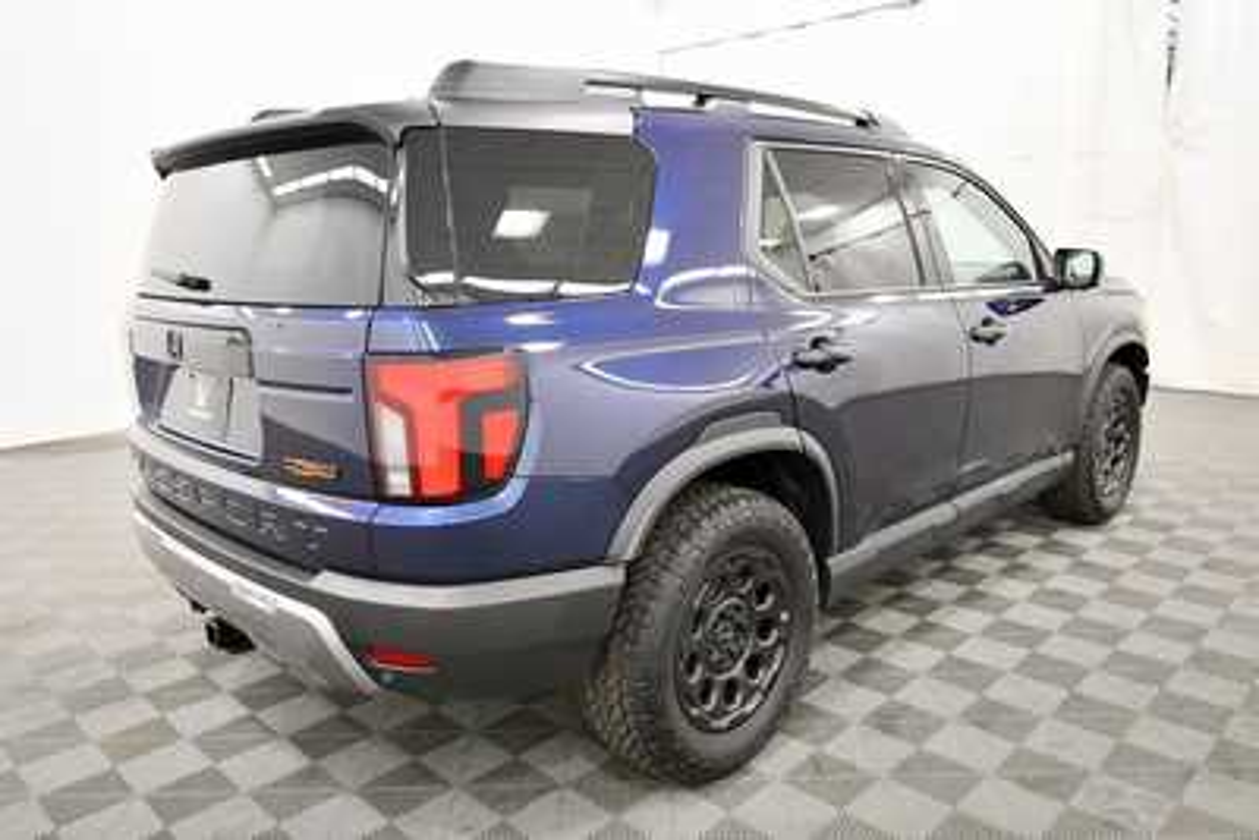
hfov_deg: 67.4
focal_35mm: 27
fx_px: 945
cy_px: 420
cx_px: 630
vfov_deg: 48.0
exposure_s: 1/125
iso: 2200
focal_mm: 18
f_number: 5.3
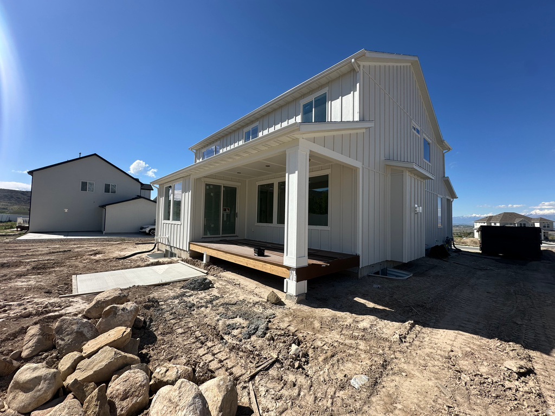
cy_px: 208
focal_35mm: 14
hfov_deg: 102.1
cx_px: 278
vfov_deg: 85.7
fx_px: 224
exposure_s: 1/2353
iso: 50
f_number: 2.2
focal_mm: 2.22
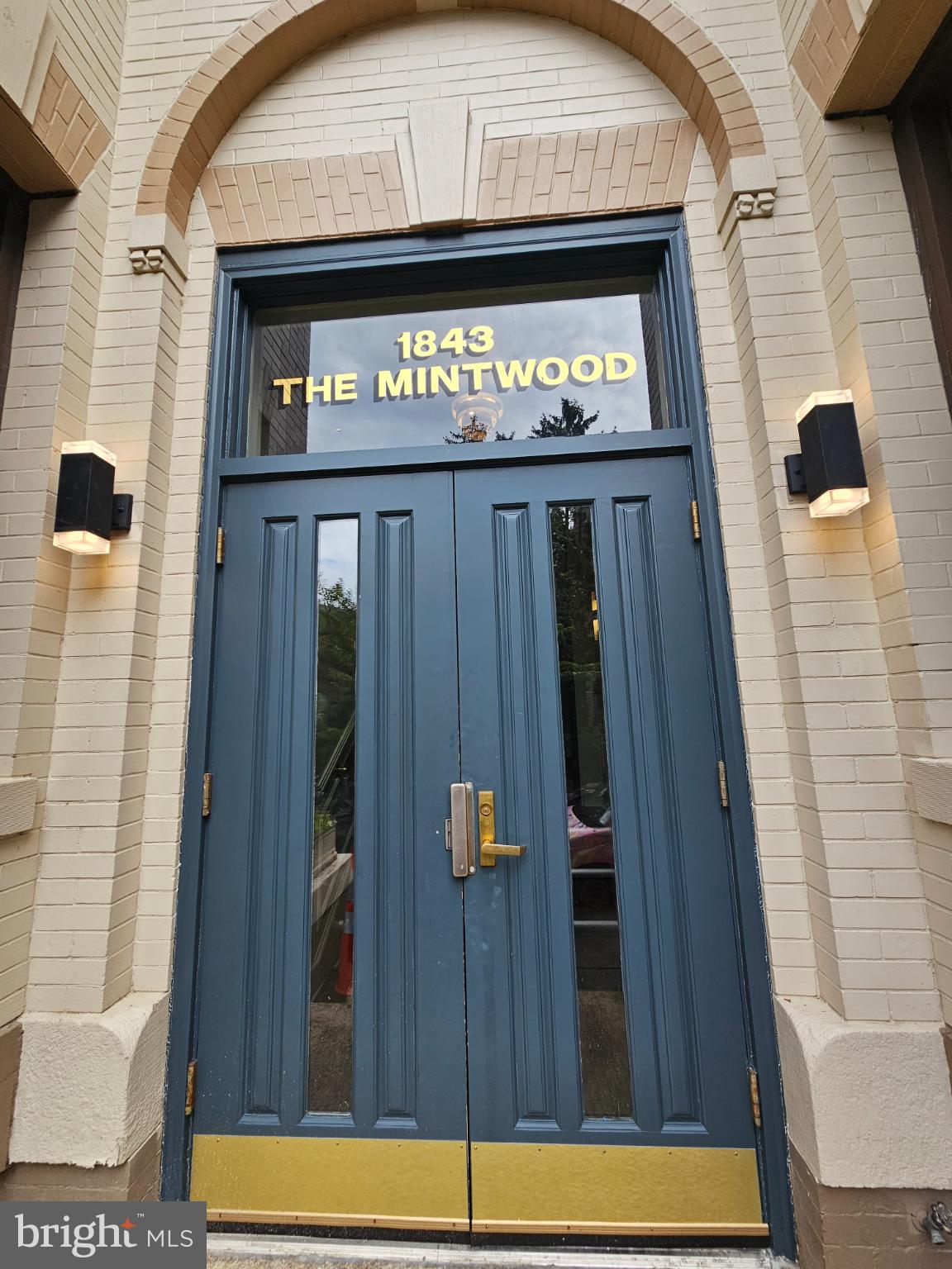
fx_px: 477
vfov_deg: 106.2
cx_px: 476
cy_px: 634
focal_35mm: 13
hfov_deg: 89.9
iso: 50
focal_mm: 2.2
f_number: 2.2
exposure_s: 1/467
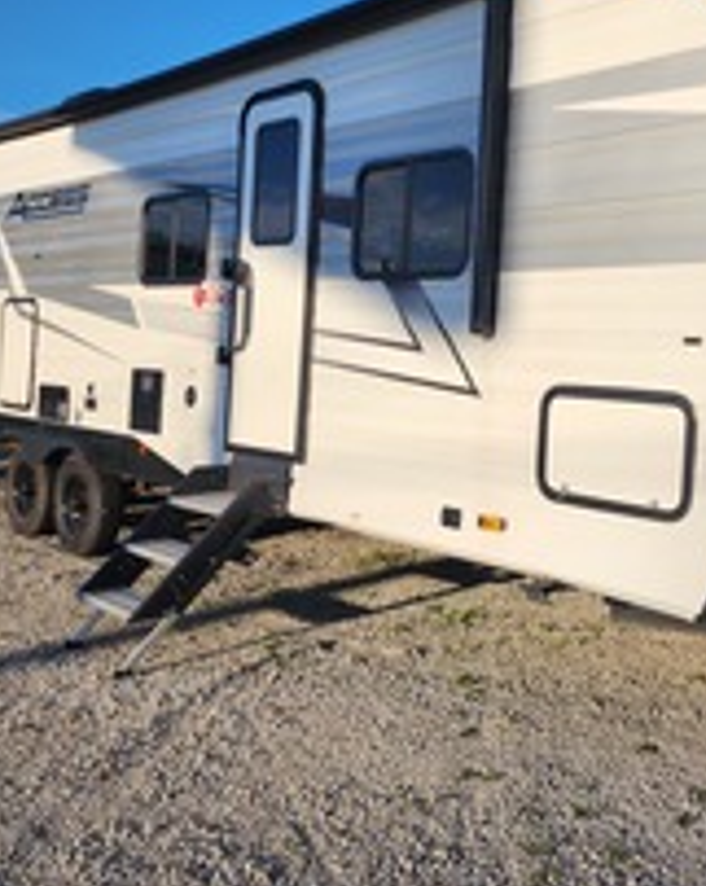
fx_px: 1021
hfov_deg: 37.7
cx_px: 478
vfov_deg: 46.8
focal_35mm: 39
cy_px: 379
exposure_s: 1/1332
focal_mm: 6.4
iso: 12
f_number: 1.8
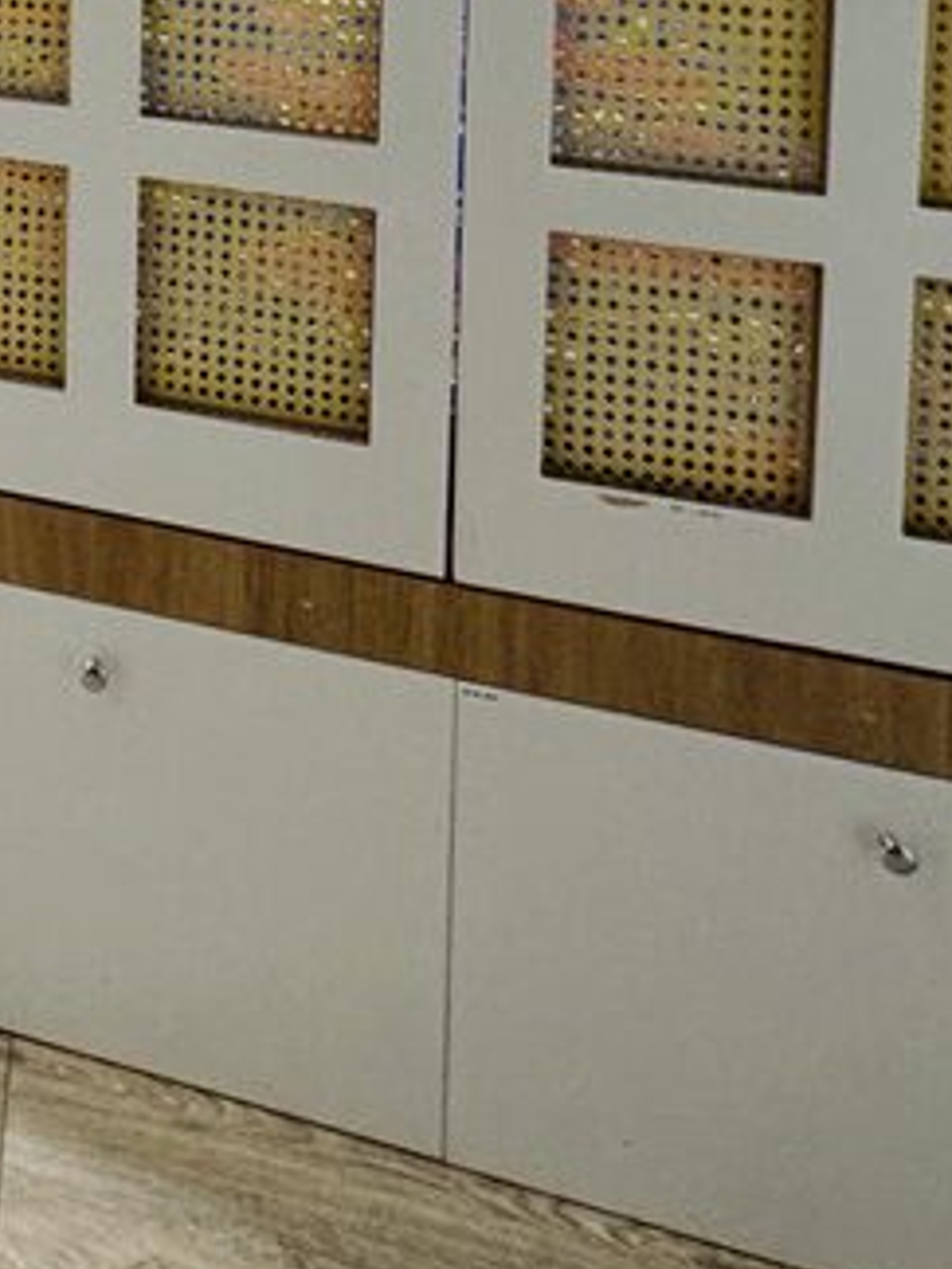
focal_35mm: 46
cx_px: -411
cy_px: -478
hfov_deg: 25.2
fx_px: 1687
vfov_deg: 30.2
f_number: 2.2
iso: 200
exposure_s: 1/100
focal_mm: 2.22
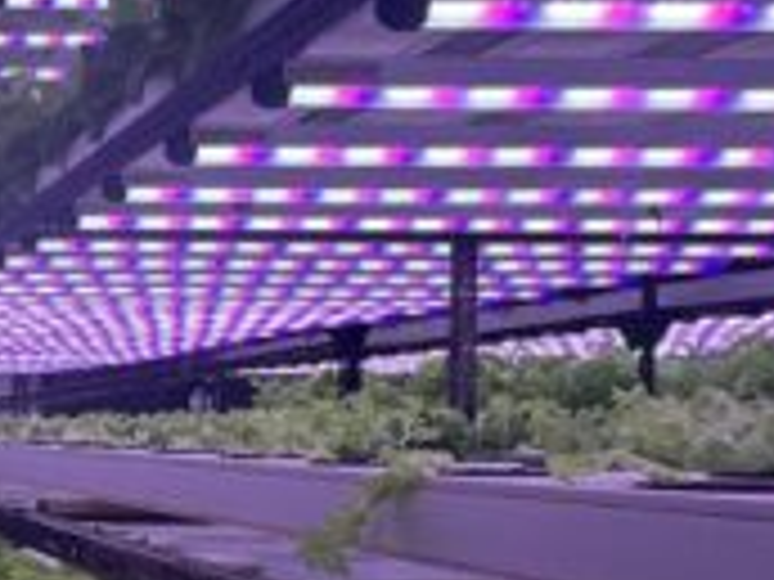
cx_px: -302
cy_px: 468
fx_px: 1185
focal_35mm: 53
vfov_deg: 27.0
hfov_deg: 28.0
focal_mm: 2.22
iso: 40
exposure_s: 1/309
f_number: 2.2
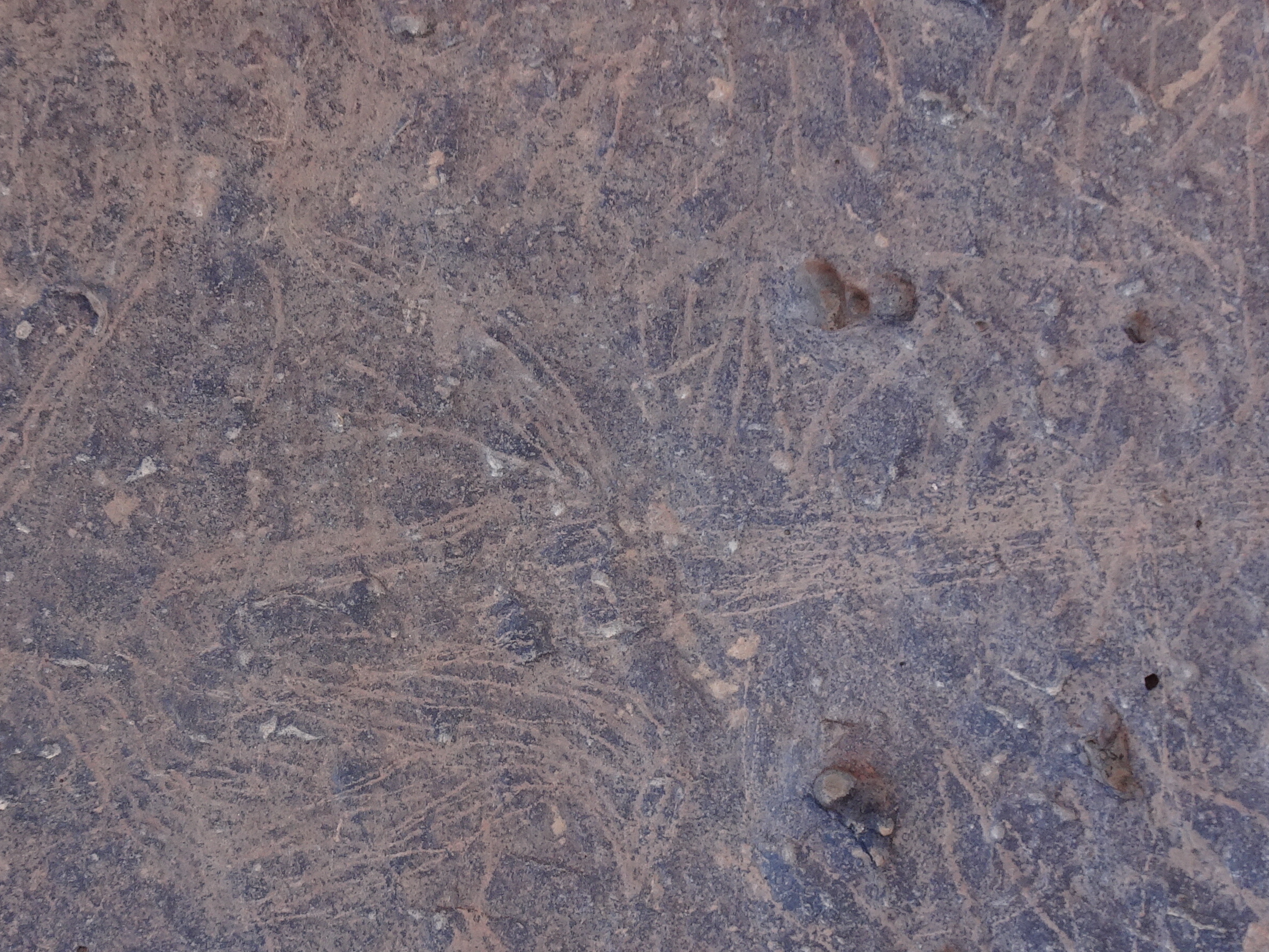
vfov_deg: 29.6
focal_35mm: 49
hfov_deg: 38.5
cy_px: 561
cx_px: 441
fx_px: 1796
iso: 80
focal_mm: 4.1
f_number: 3.5
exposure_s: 1/60
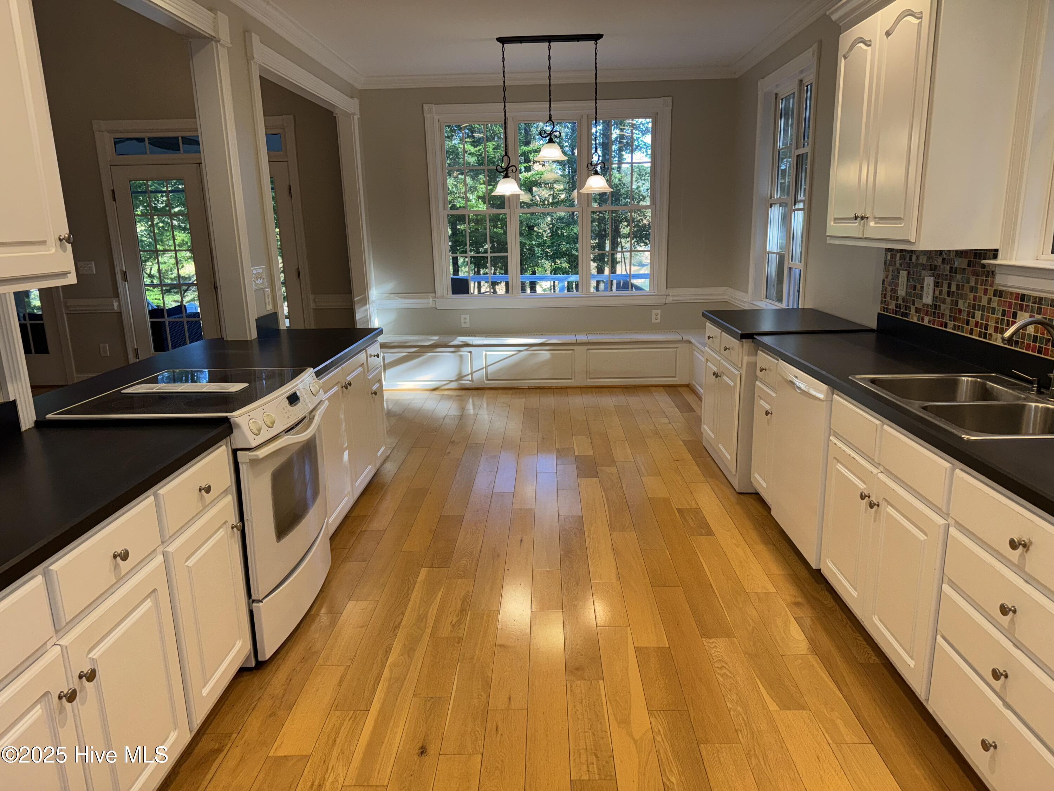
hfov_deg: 71.6
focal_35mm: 24
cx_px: 527
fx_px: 731
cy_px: 396
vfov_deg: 56.8
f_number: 1.78
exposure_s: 1/120
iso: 100
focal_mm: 6.76
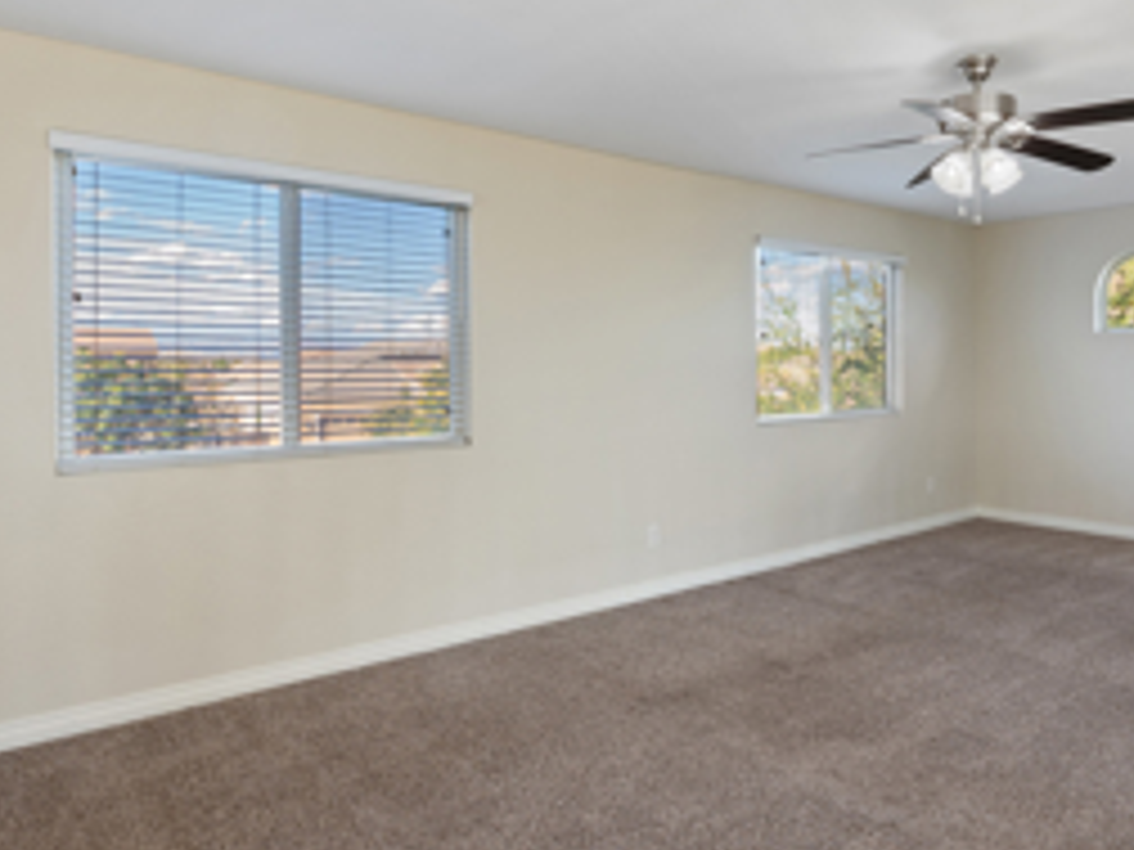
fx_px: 786
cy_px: 389
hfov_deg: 69.9
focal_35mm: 24
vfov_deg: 56.7
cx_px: 738
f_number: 9
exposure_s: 1/1.67
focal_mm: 14
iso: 320
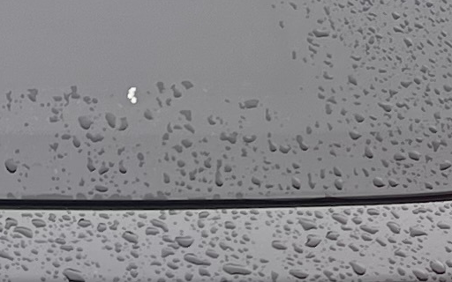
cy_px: 470
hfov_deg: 9.5
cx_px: -136
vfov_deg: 6.0
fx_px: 2673
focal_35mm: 217
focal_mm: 5.7
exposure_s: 1/224
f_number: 1.5
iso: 40
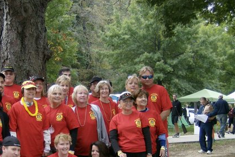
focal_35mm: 64
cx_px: 61
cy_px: 113
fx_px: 418
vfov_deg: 21.1
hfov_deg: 30.9
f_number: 2.8
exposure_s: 1/110
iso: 100
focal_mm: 6
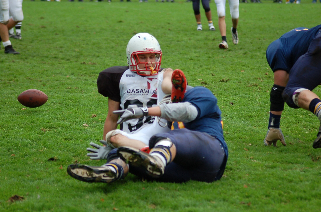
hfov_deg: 11.4
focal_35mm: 180
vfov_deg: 7.6
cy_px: 106
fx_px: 1602
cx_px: 160
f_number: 4.2
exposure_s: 1/500
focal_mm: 120
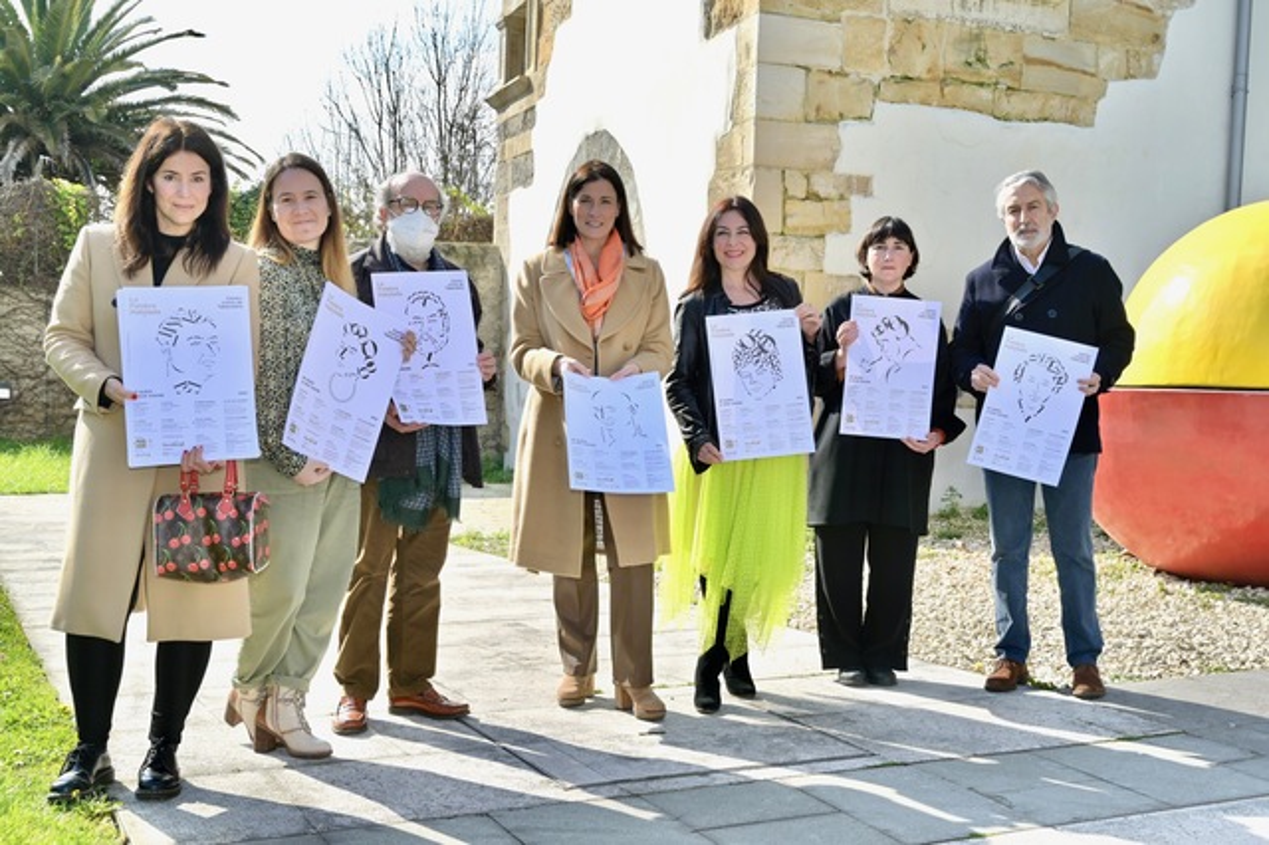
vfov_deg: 31.9
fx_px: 1480
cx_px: 634
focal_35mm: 42
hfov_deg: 46.4
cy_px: 422
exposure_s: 1/200
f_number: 8
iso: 100
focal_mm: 42
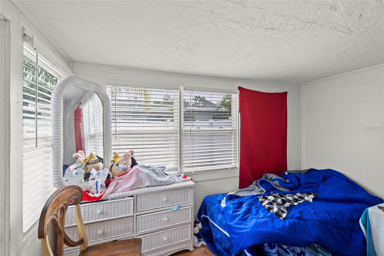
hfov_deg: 96.7
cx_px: 192
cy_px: 128
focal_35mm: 16
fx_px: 171
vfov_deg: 73.7
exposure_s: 1/13
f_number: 6.3
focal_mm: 16
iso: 250
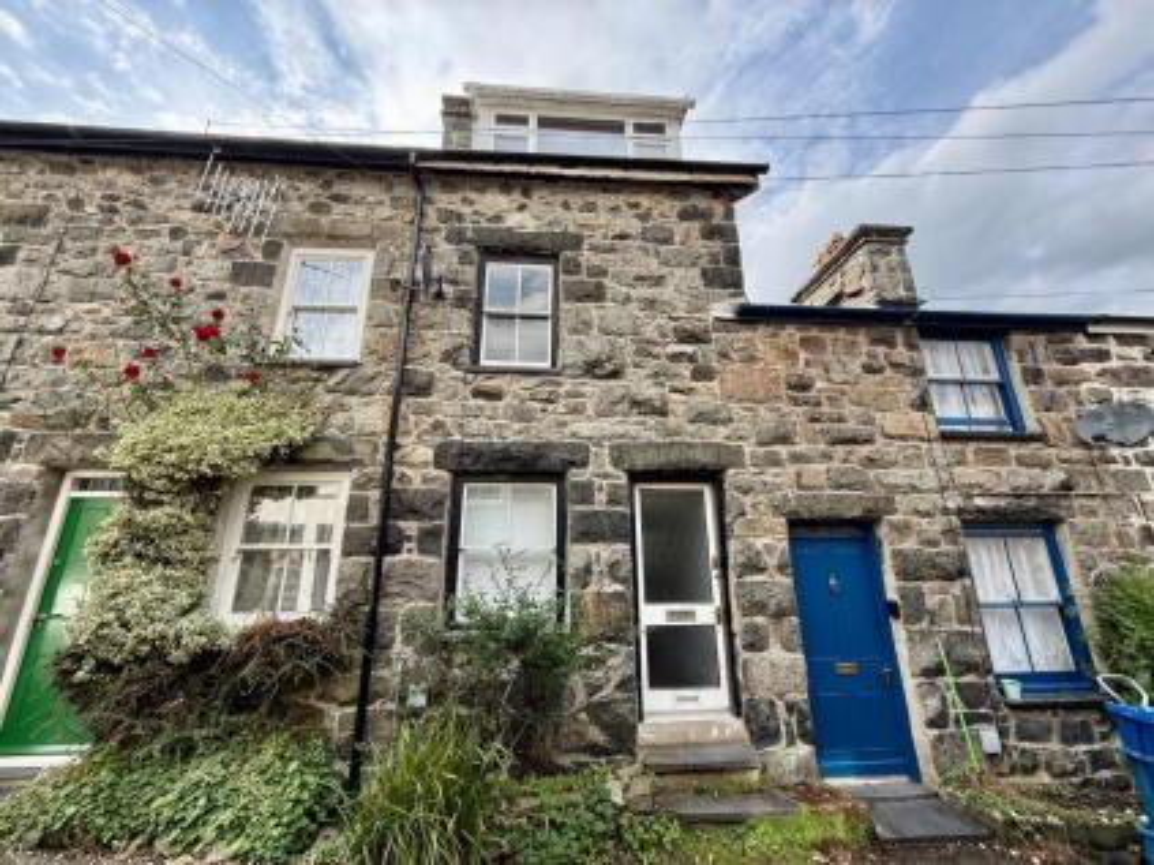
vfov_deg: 85.6
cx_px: 577
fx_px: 467
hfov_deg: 102.1
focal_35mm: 14
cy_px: 432
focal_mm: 2.22
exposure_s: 1/475
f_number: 2.2
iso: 64
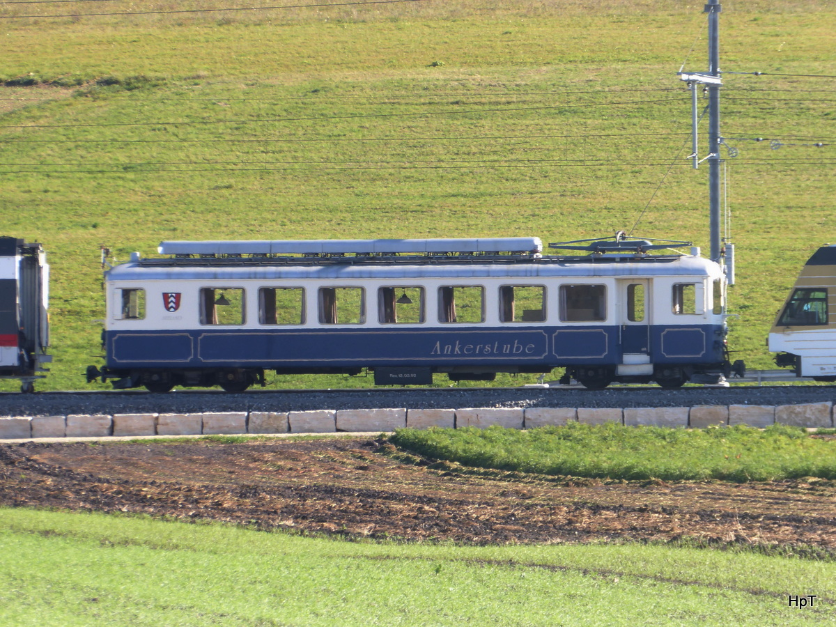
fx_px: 12486
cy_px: 314
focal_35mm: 517
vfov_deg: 2.9
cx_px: 418
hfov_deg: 3.8
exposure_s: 1/100
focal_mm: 83.4
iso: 125
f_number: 6
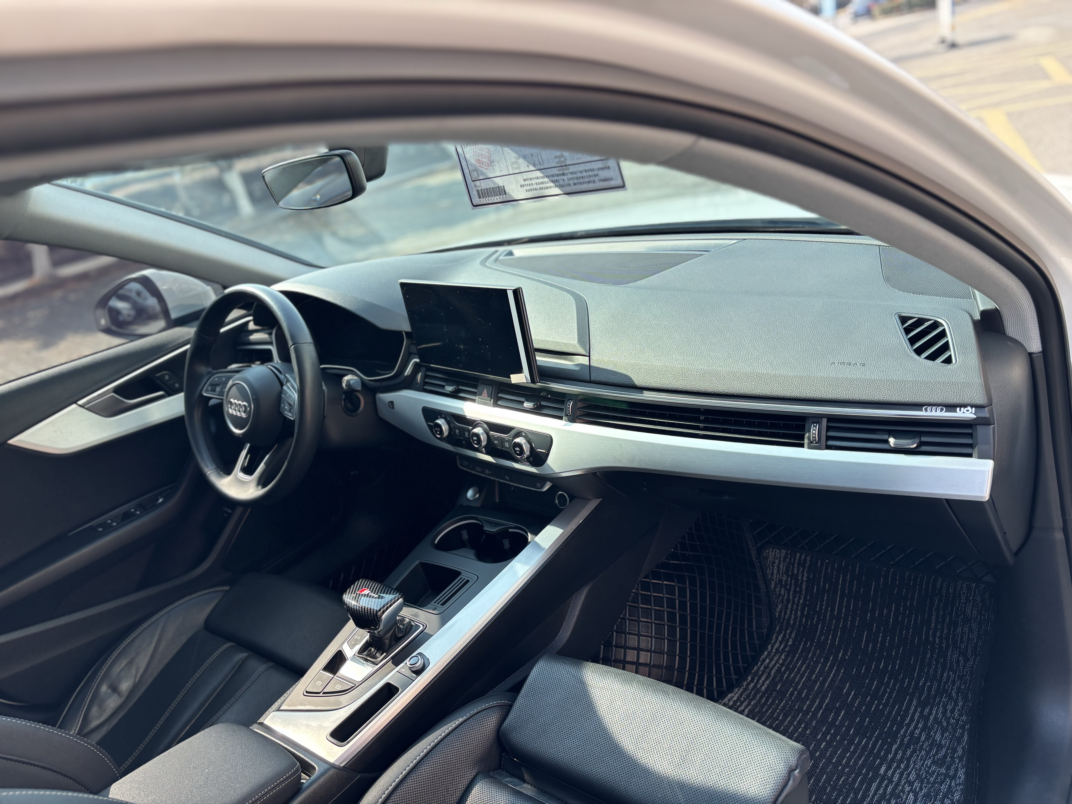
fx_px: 805
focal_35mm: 26
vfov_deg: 53.1
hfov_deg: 67.3
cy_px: 402
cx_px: 536
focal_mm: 5.96
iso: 50
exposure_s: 1/406
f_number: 1.6
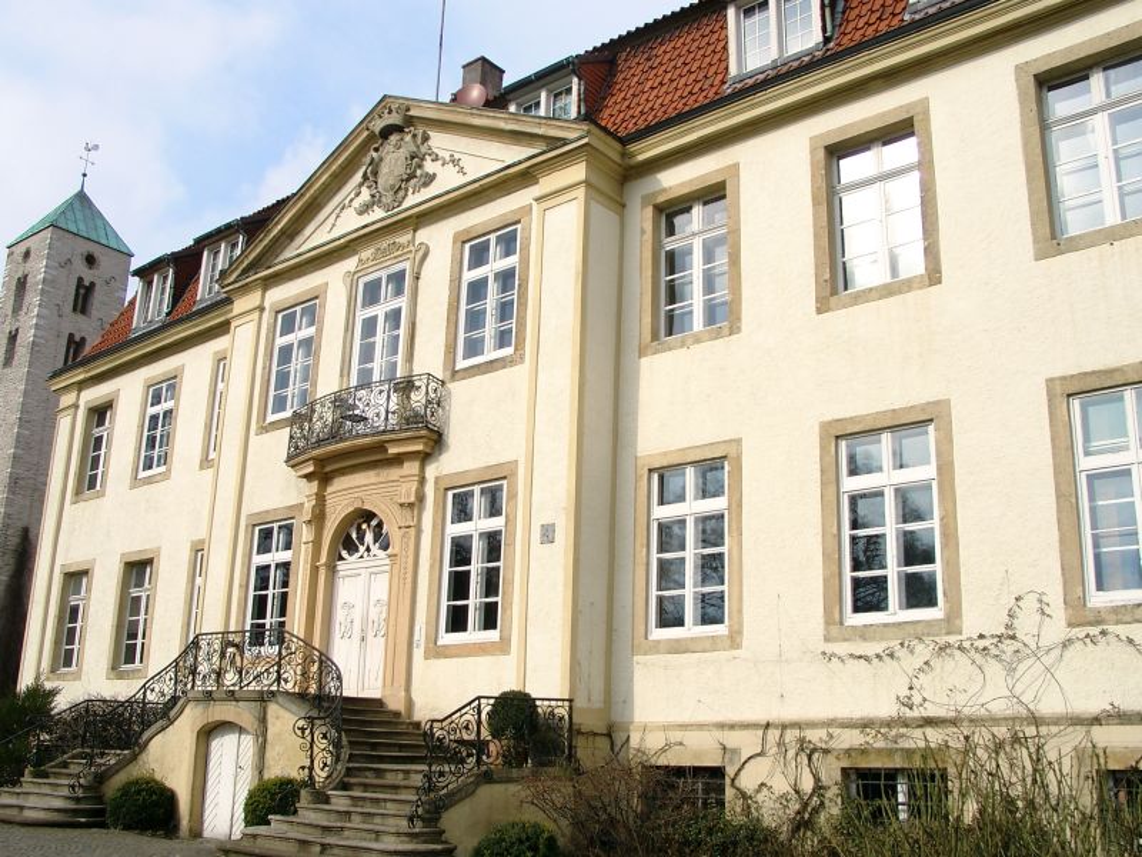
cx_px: 571
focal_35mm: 34
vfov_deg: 41.8
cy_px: 428
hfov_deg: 54.0
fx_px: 1122
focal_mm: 7.13
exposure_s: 1/678
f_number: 4
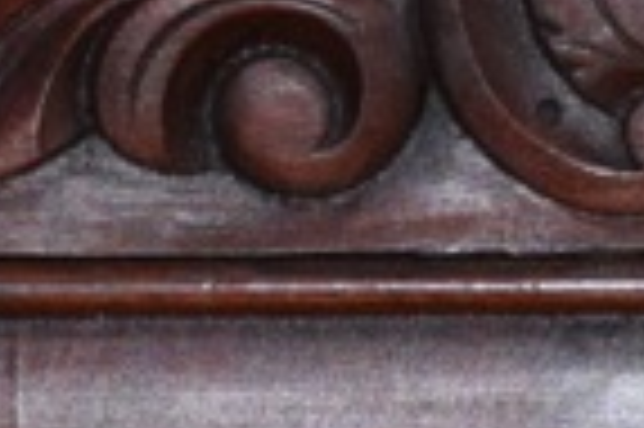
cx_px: 707
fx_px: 8443
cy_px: 345
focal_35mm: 472
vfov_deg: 2.9
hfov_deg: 4.4
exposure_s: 1/60
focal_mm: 45
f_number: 5
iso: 1250
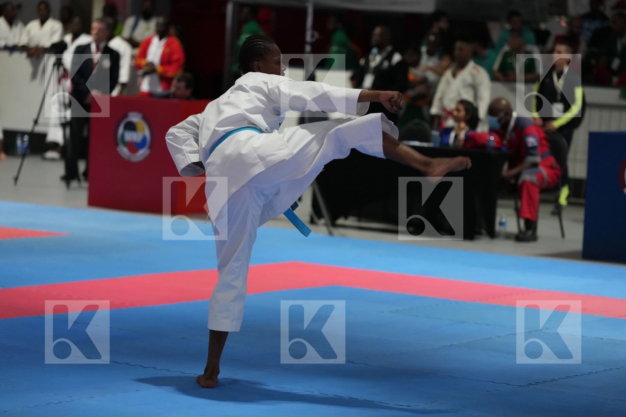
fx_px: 2260
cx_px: 313
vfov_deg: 10.5
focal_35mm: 130
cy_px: 208
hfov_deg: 15.8
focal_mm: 130
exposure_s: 1/500
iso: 4000
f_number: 2.8
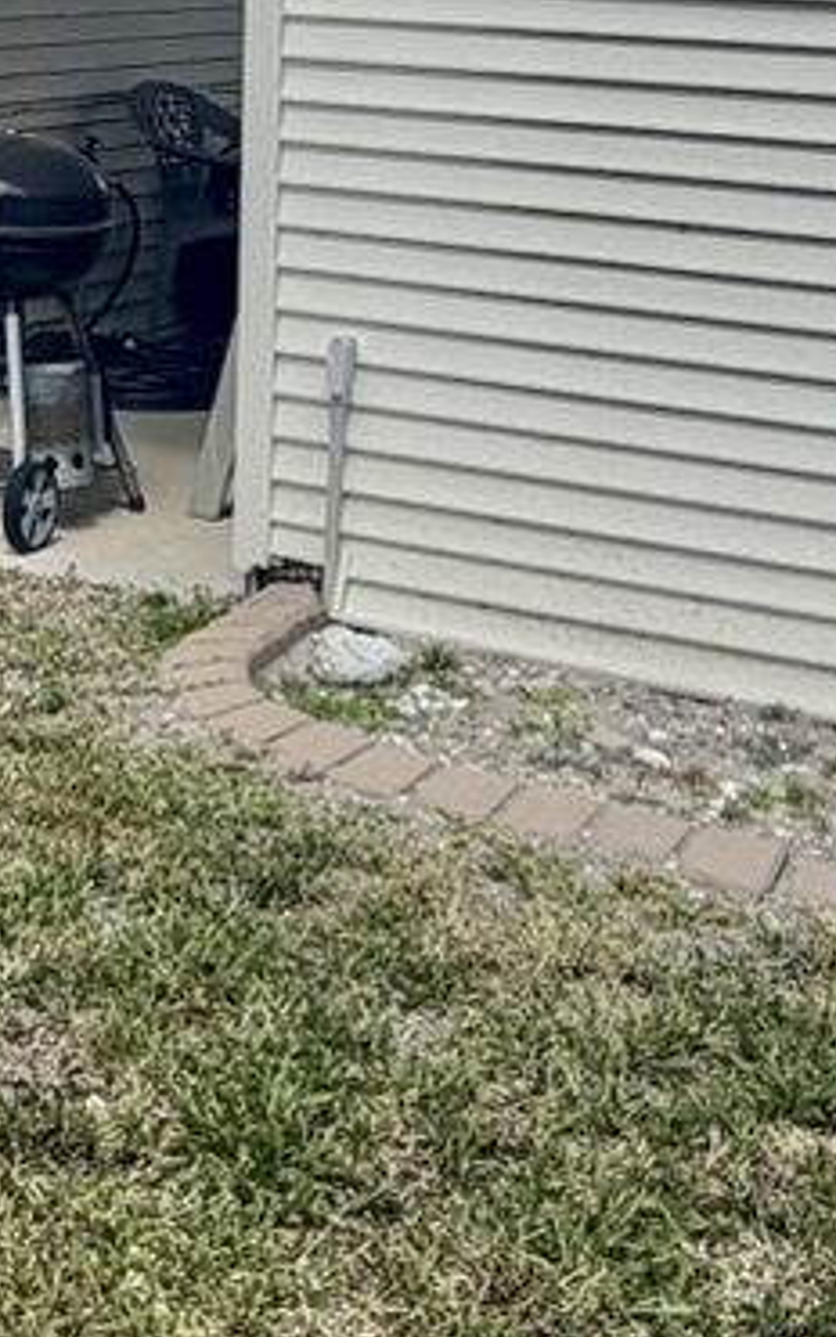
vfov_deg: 23.5
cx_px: -382
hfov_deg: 14.9
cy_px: -177
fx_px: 2988
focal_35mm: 82
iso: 20
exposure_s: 1/1285
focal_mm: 2.22
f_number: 2.2
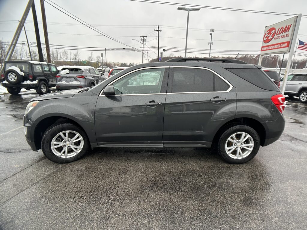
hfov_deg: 67.3
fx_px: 231
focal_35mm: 26
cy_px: 115
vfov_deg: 53.1
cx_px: 154
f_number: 1.5
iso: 50
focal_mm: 5.7
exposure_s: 1/357
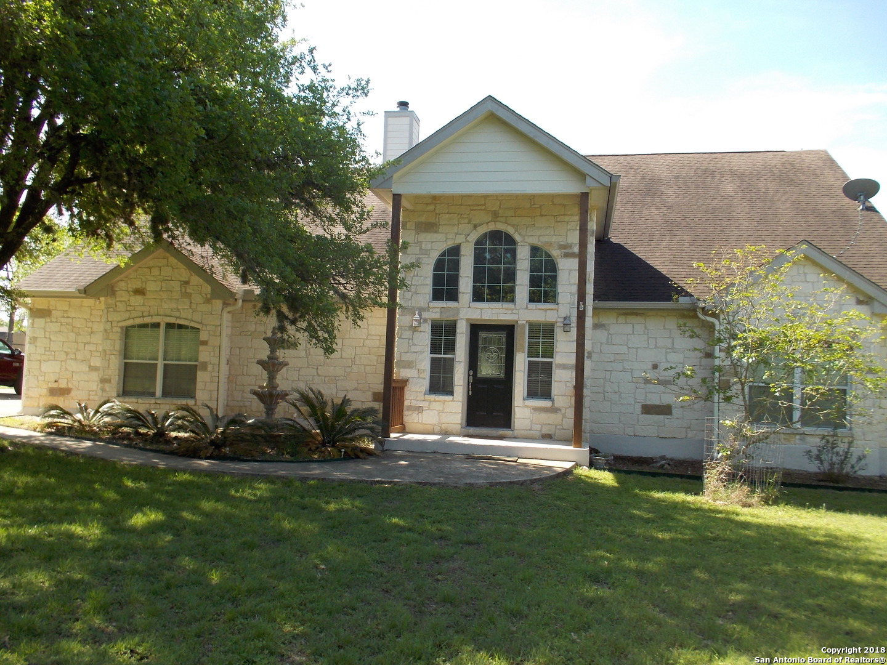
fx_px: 743
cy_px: 332
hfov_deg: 61.7
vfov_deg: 48.2
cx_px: 444
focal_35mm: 29
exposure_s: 1/250
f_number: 3.3
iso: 80
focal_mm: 4.1
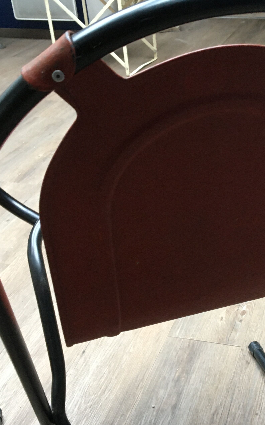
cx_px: 213
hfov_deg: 25.9
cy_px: 217
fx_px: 566
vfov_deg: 41.0
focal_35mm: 49
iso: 160
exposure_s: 1/33
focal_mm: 4.15
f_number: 2.2
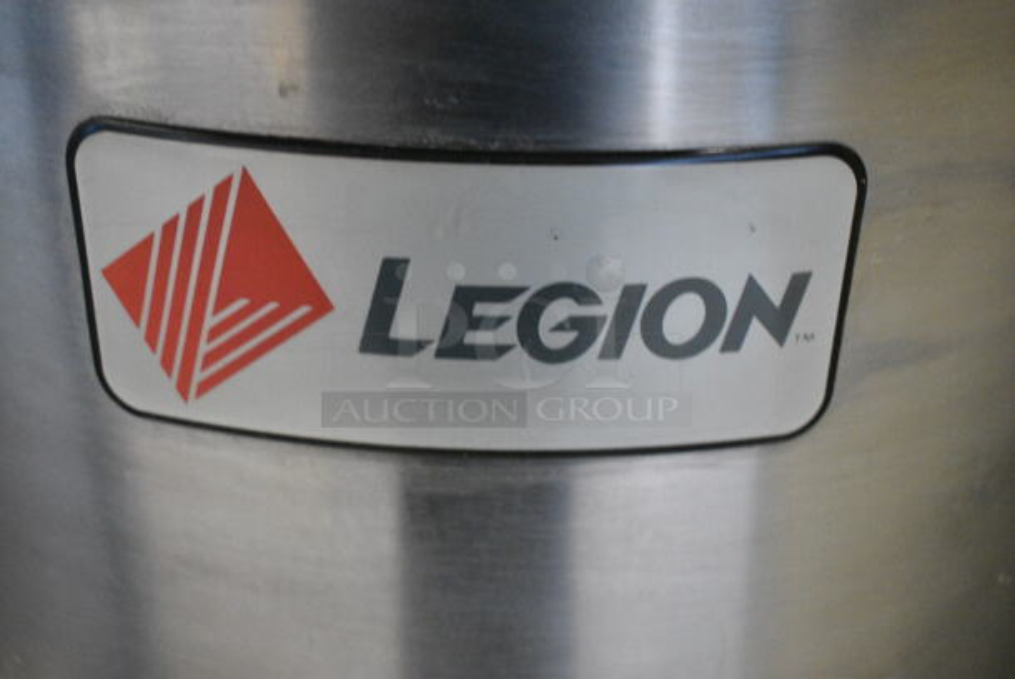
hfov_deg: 41.1
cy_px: 340
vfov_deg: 28.1
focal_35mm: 48
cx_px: 508
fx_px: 1355
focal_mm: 32
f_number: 4.5
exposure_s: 1/80
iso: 6400
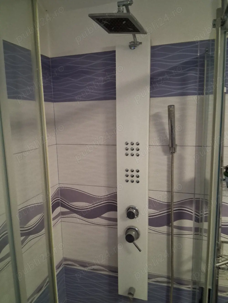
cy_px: 152
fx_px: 228
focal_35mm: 26
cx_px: 114
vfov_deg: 67.3
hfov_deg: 53.1
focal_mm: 3.98
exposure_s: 1/25
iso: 500
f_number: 1.8
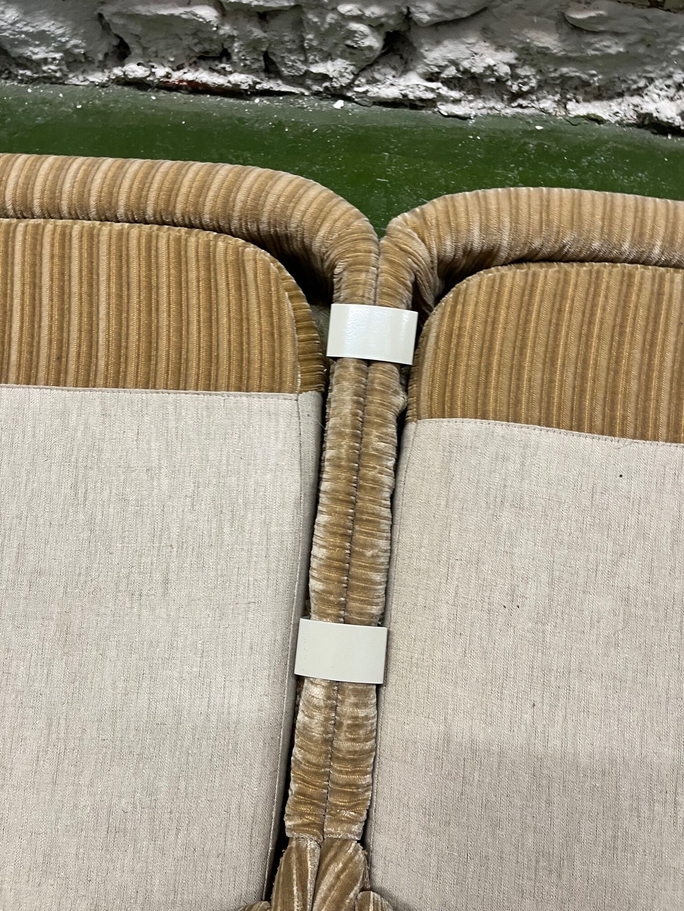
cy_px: 456
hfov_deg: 53.1
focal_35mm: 26
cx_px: 342
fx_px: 685
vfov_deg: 67.3
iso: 200
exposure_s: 1/50
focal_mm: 5.1
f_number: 1.6
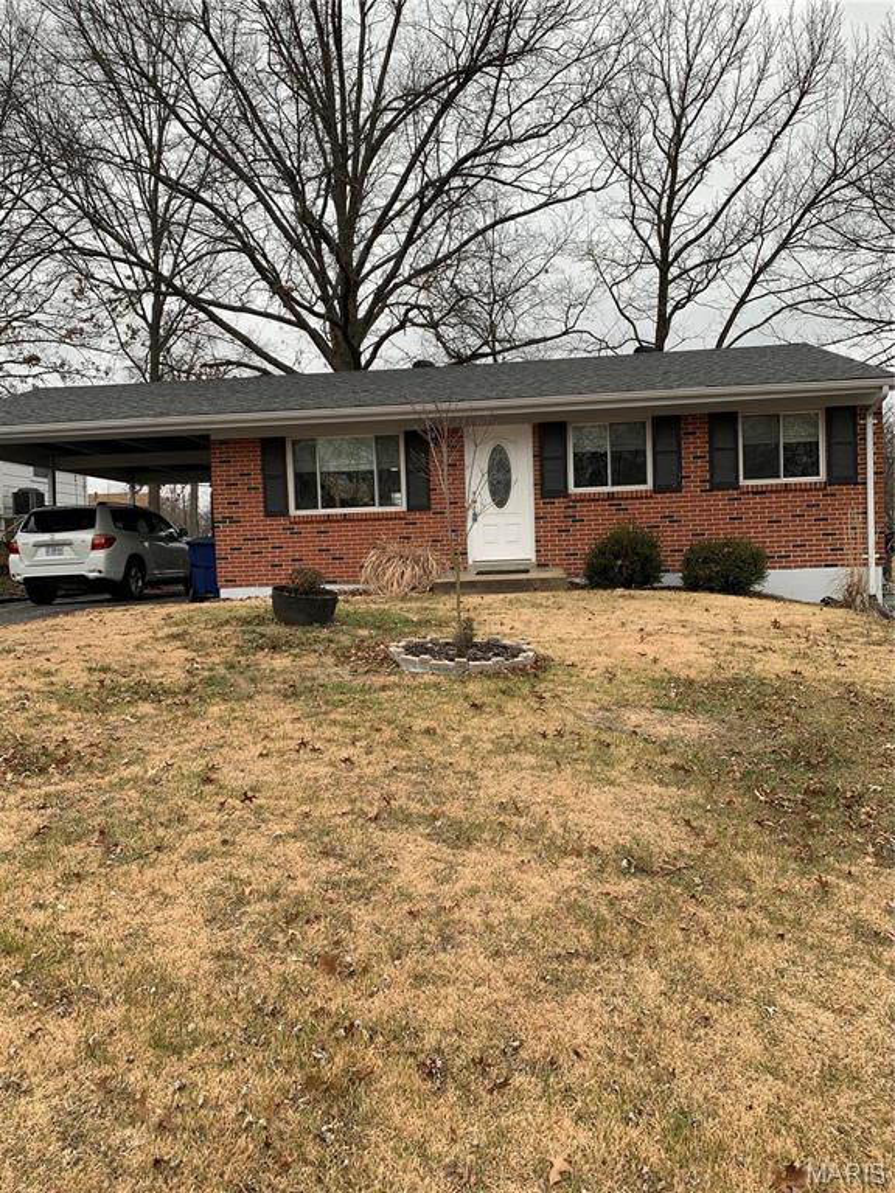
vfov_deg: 67.3
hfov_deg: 53.1
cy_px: 596
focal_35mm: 26
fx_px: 896
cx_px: 448
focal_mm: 4.25
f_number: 1.8
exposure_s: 1/161
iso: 25
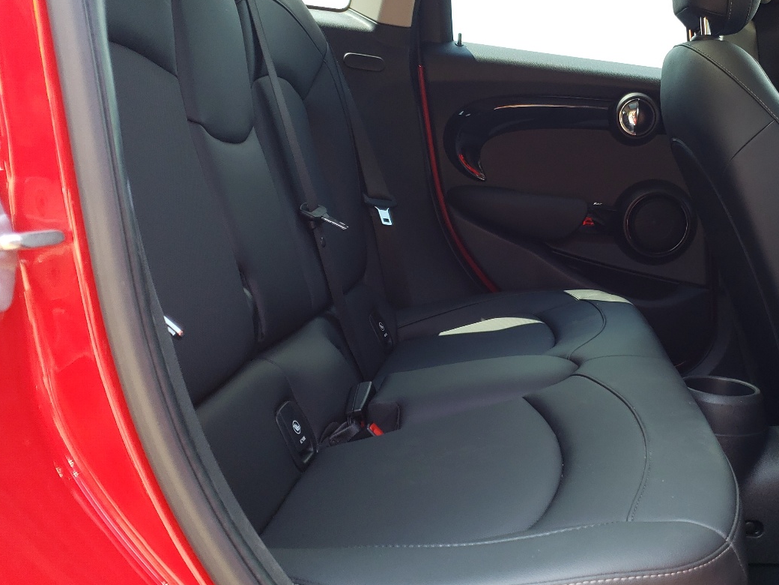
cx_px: 565
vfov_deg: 35.9
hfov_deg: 45.5
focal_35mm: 40
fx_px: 900
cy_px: 262
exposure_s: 1/135
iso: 50
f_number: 1.5
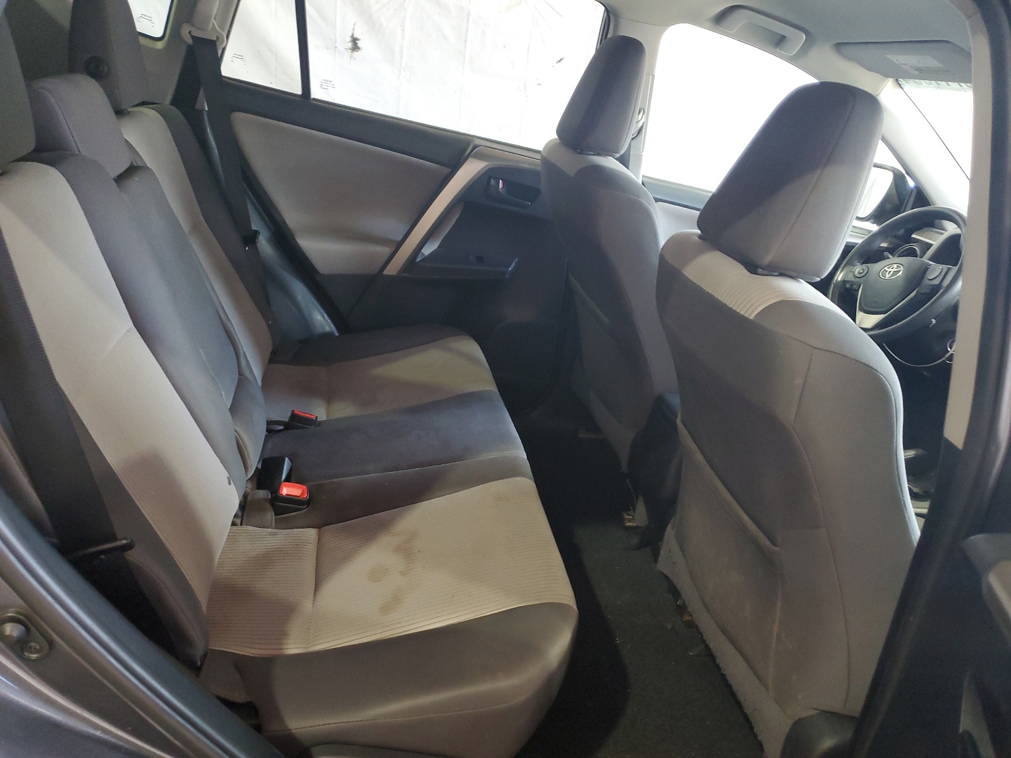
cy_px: 379
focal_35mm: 26
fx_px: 759
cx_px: 506
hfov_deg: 67.3
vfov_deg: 53.1
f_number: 1.5
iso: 210
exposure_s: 1/60.2
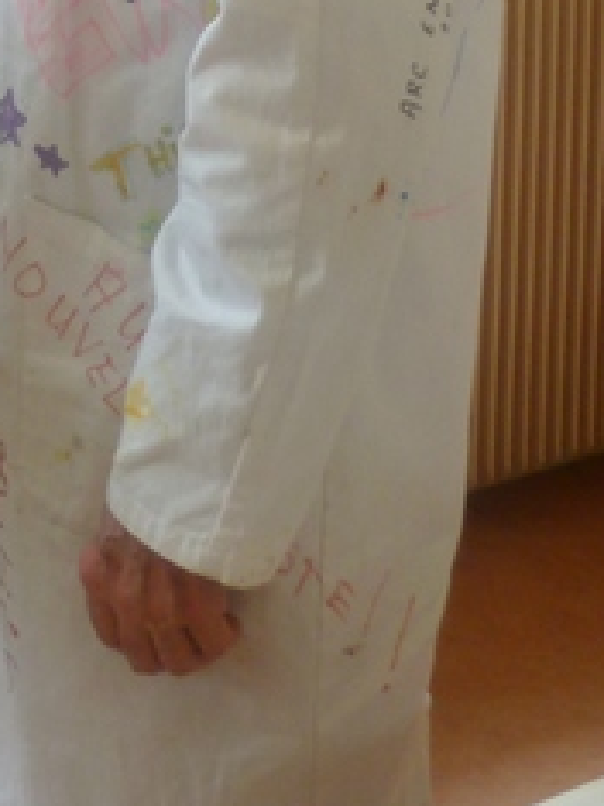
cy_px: -470
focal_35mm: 96
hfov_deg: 14.9
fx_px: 2235
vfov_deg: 17.9
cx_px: -108
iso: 100
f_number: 3.4
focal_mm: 4.7
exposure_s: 1/30
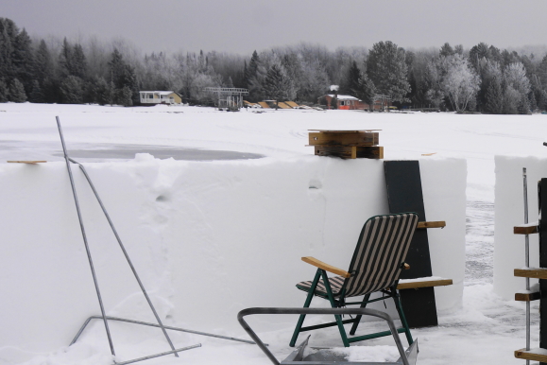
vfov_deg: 23.7
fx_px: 866
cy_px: 247
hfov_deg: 34.4
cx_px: 406
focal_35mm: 57
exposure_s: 1/80
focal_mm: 22
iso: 100
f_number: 8
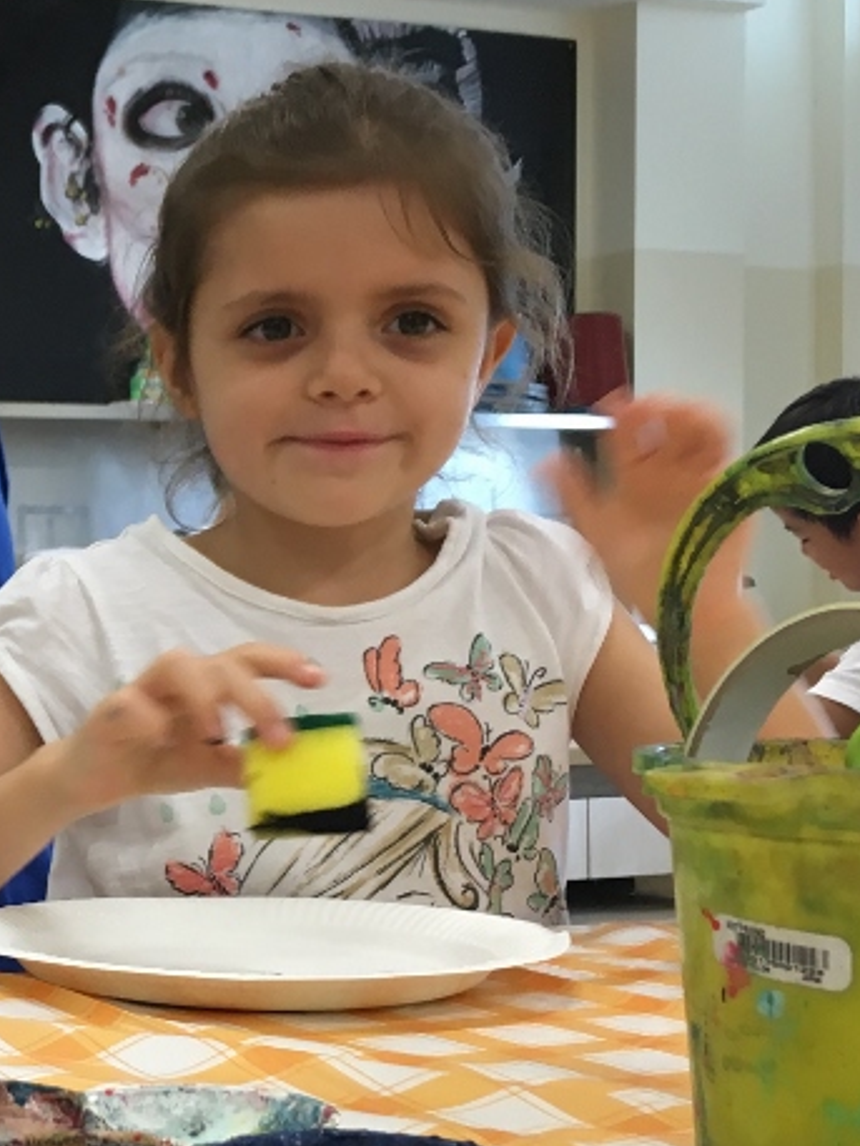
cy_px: 685
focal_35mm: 65
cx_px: -236
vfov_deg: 29.7
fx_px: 2152
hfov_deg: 20.7
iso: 64
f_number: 2.2
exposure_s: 1/33
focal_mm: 4.15
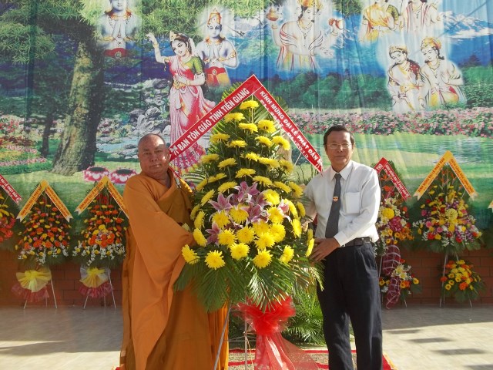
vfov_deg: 39.7
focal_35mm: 36
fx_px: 513
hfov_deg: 51.4
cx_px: 246
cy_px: 185
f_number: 8
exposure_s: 1/100
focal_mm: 6.5
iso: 64
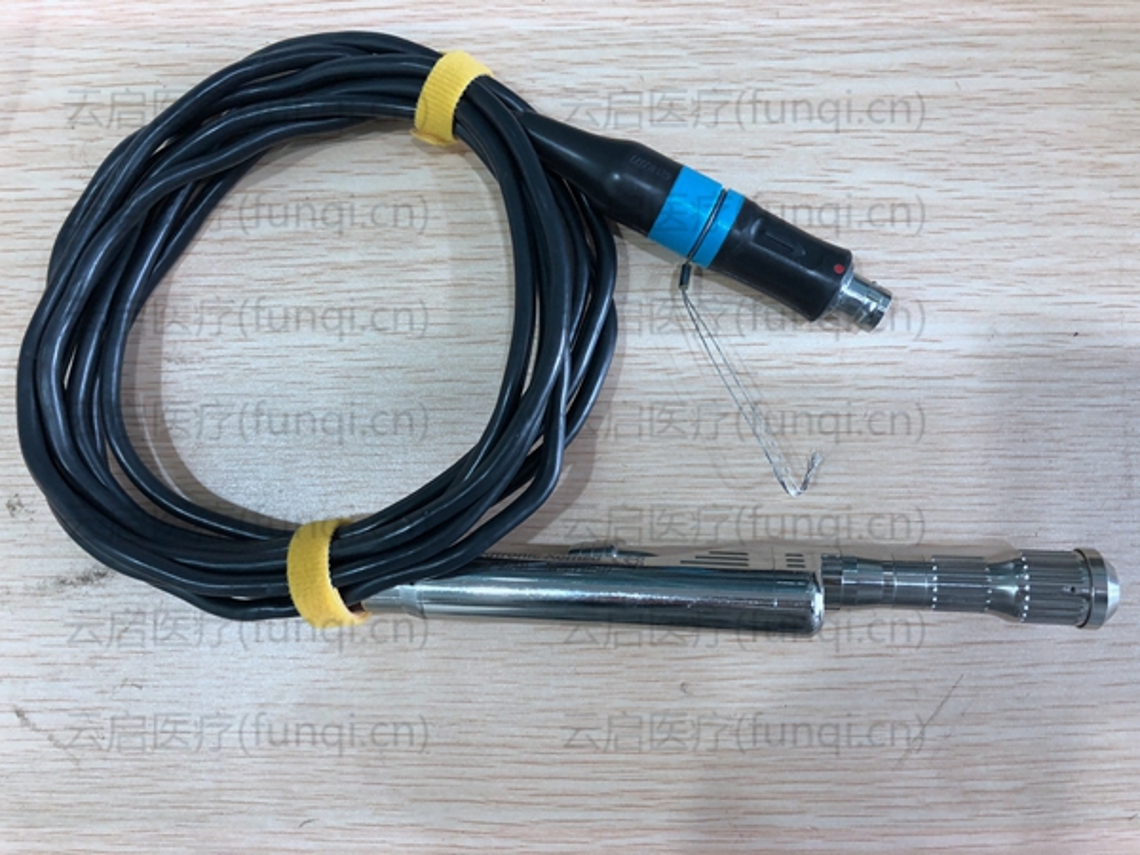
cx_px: 570
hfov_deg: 63.4
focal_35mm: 28
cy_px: 428
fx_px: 922
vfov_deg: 49.7
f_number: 1.8
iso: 40
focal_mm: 3.99
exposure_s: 1/17
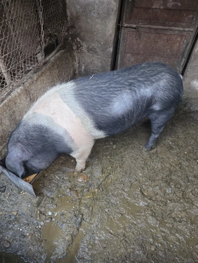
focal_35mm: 23
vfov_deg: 73.9
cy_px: 132
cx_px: 99
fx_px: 175
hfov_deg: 58.9
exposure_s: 1/101
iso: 500
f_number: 1.7
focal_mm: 6.3
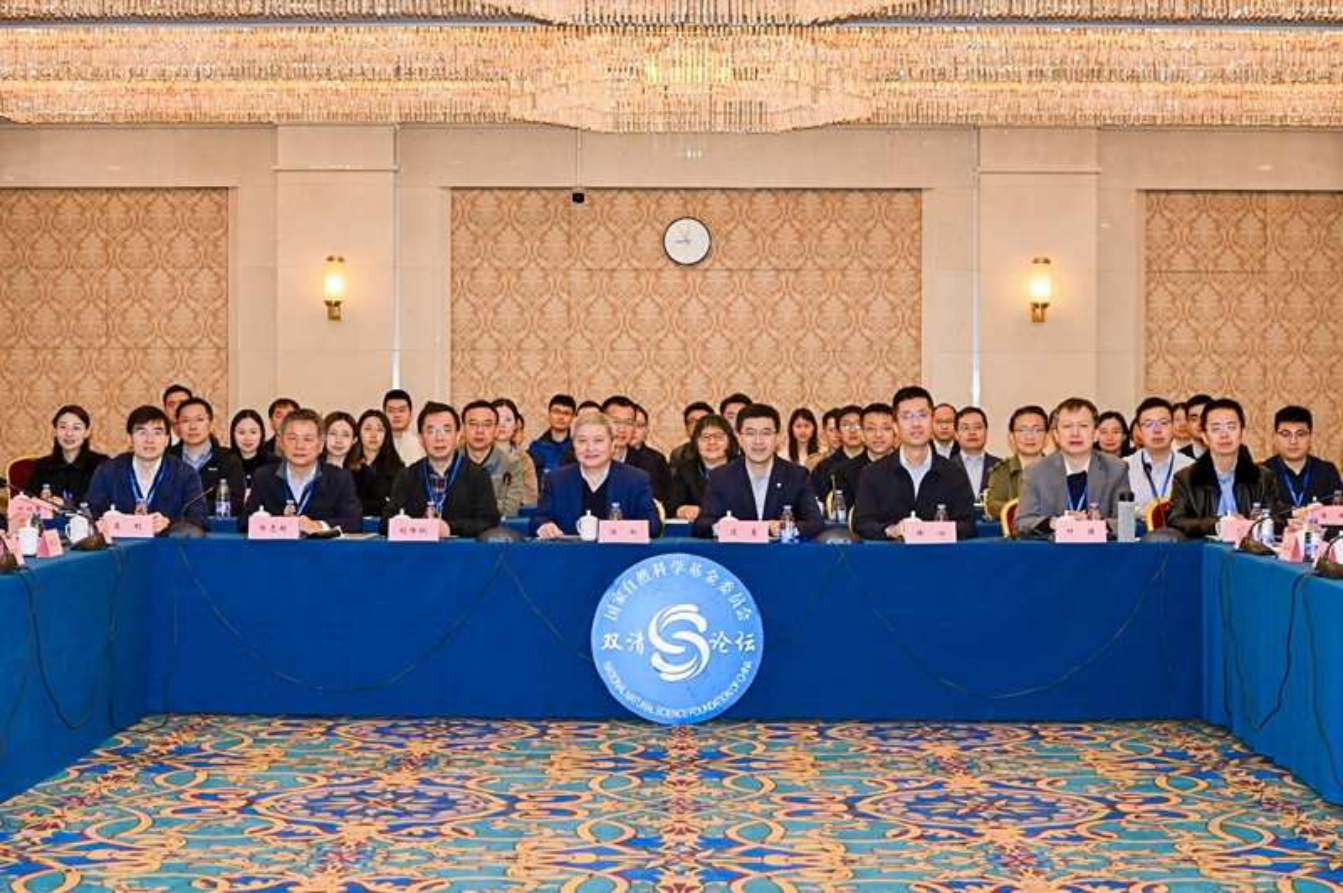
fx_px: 2609
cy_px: 446
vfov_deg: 19.4
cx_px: 672
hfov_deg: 28.9
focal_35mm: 70
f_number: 5.6
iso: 1600
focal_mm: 70
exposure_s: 1/160
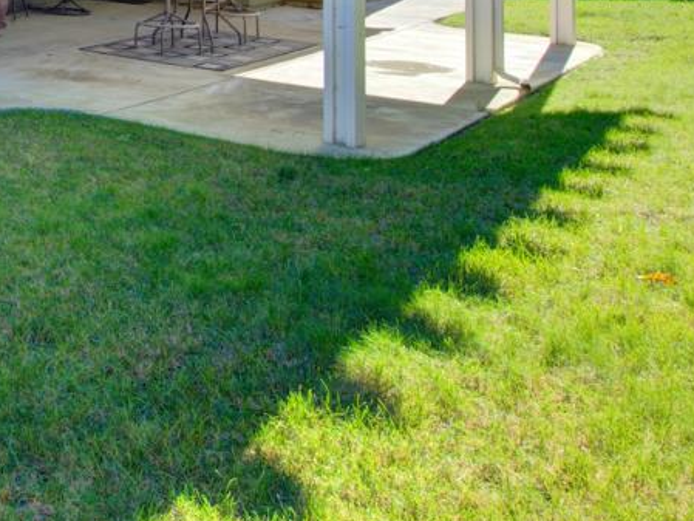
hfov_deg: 32.8
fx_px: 902
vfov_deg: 27.8
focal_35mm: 45
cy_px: -121
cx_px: -181
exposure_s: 1/20
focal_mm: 14
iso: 100
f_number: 14
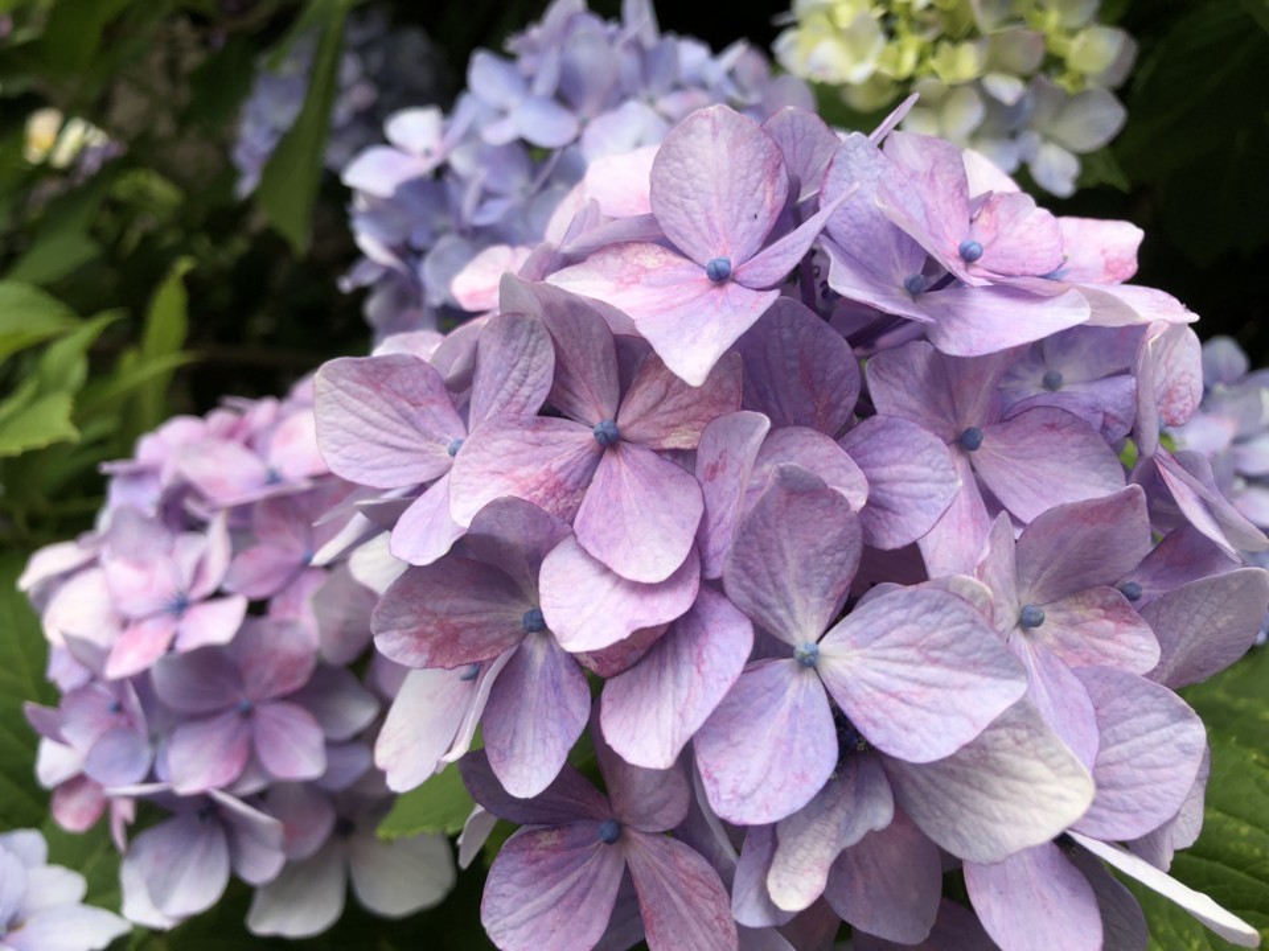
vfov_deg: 49.7
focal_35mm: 28
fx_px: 1026
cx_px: 634
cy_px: 476
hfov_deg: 63.4
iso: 20
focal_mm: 3.99
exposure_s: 1/343
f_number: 1.8
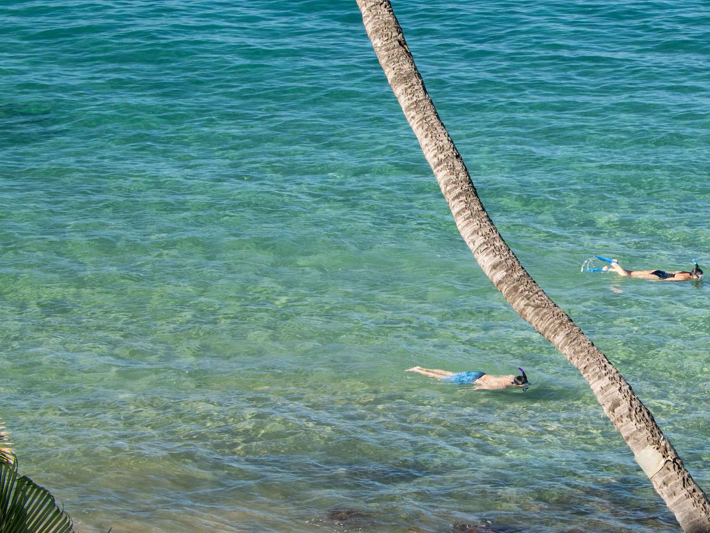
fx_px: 5068
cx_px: 649
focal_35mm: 247
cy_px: 274
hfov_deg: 8.0
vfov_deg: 6.0
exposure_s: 1/250
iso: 400
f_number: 8
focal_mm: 67
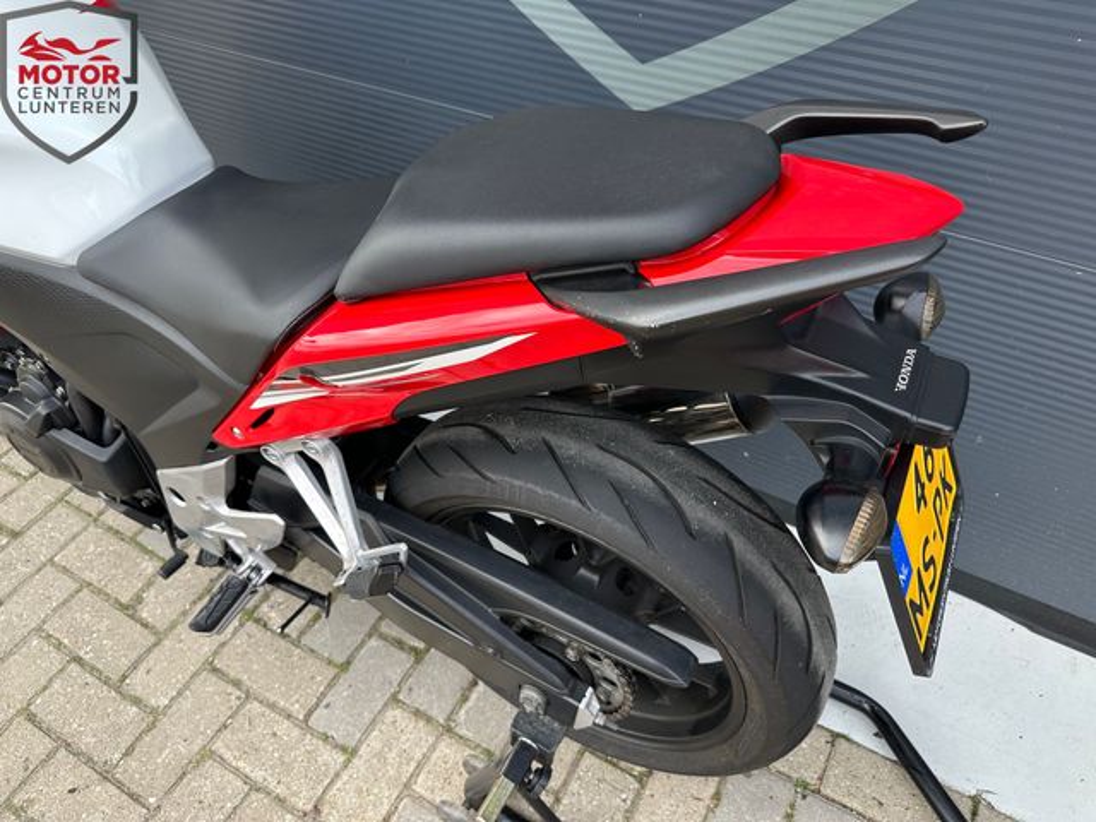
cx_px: 548
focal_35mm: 24
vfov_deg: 56.8
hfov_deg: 71.6
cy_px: 411
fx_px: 760
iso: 80
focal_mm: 6.86
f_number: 1.78
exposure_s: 1/380
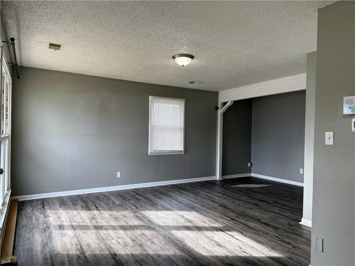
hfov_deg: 71.6
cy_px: 133
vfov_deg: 56.8
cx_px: 178
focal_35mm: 24
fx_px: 246
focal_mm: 6.76
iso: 100
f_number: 1.78
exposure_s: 1/121
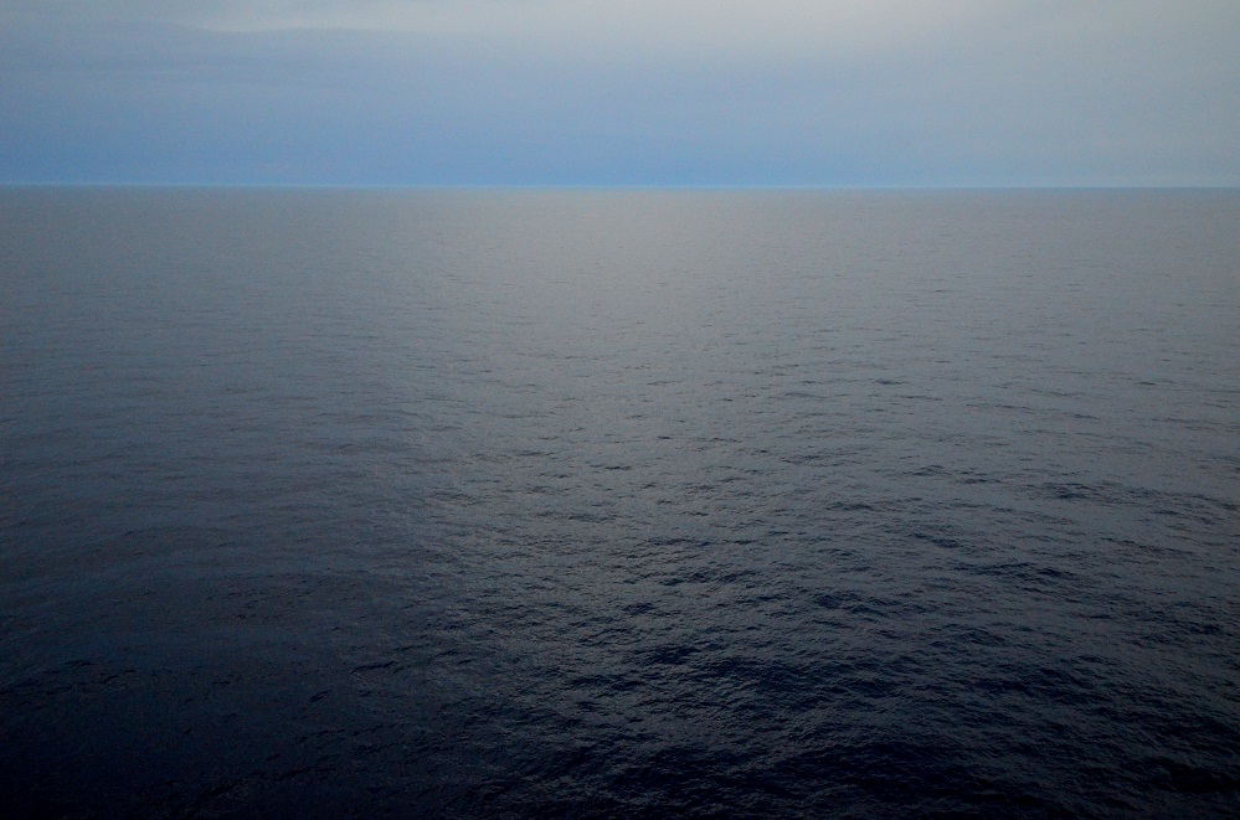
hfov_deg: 57.3
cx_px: 620
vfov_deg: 39.8
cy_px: 410
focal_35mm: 33
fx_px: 1134
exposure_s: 1/1600
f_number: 4.5
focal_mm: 22
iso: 3200
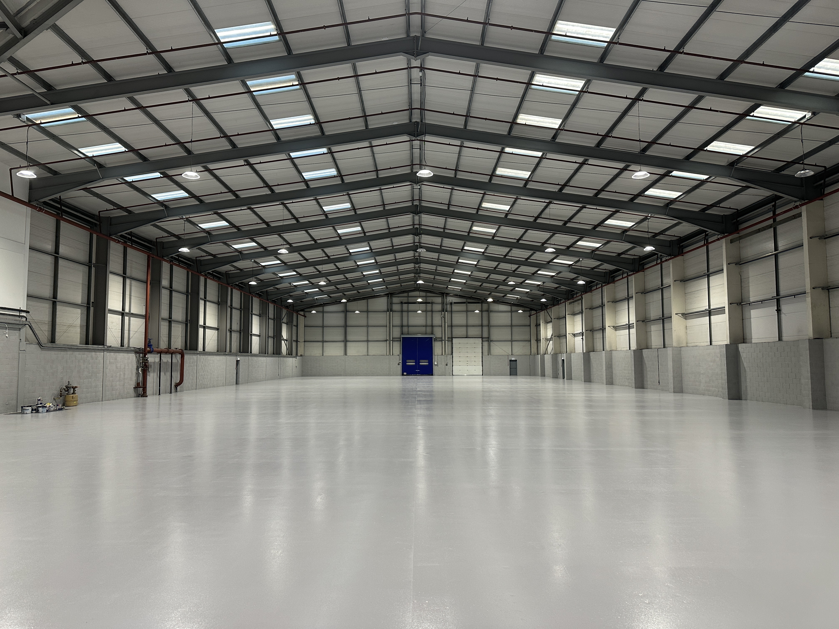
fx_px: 582
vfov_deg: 56.8
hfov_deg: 71.6
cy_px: 314
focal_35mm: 24
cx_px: 420
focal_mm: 6.86
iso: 125
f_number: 1.78
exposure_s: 1/100
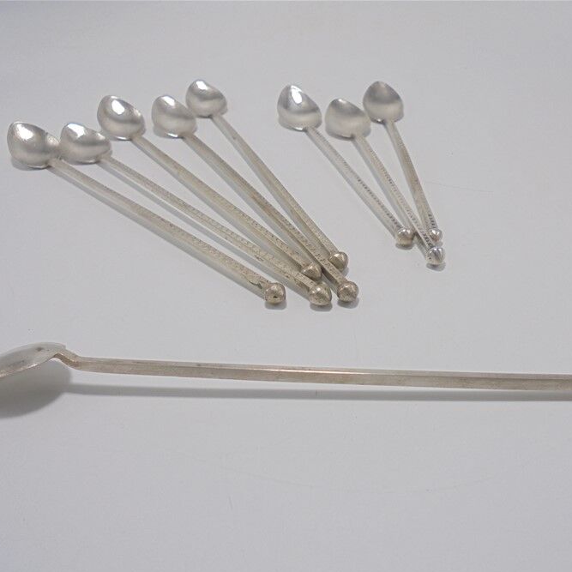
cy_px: 289
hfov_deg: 52.4
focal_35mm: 31
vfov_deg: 52.5
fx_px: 580
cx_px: 317
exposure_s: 1/100
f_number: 3.5
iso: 100
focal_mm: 4.6
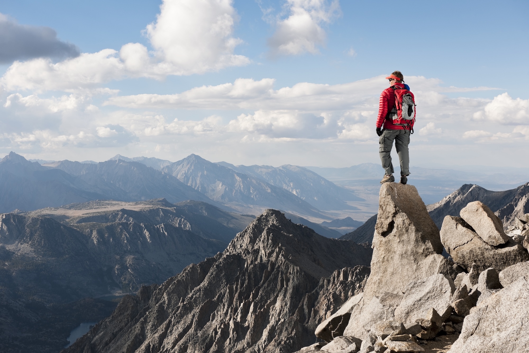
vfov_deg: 23.4
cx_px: 264
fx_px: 852
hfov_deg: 34.5
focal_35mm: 58
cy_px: 176
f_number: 8
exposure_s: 1/250
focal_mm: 58
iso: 50
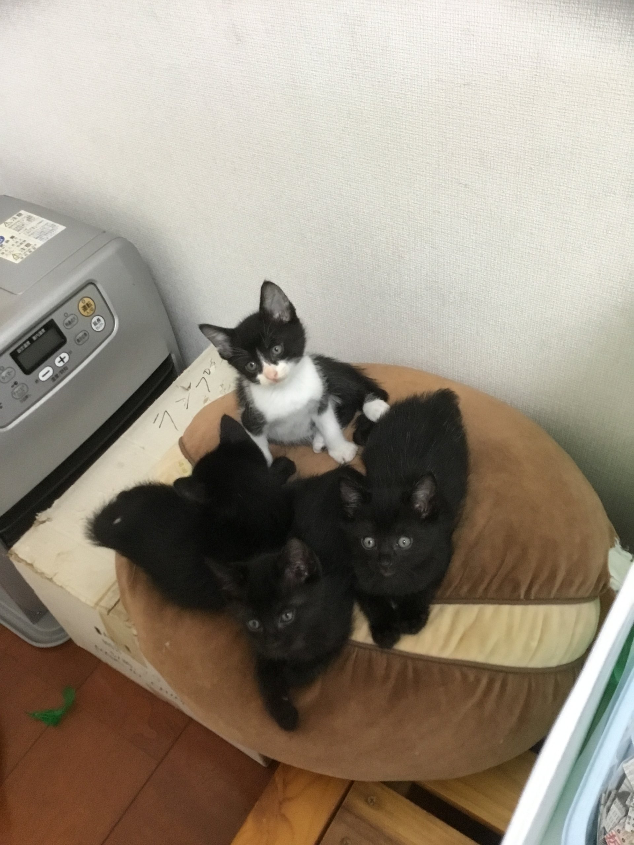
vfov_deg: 58.4
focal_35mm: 31
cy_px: 422
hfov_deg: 45.4
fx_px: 757
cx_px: 317
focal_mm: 3.3
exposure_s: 1/30
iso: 200
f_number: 2.4
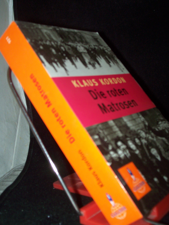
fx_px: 273
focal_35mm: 42
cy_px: 112
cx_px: 84
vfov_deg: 44.8
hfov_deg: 34.3
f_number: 2.8
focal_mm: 7
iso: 160
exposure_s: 1/60
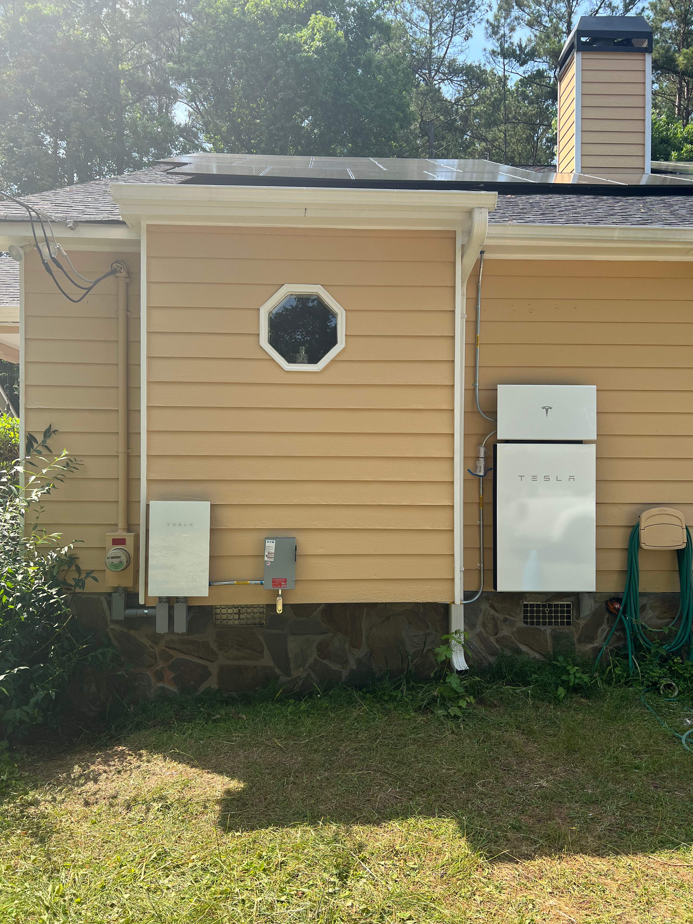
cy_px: 462
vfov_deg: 67.3
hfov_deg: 53.1
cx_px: 346
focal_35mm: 26
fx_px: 694
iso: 50
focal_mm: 5.7
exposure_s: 1/1280
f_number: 1.5
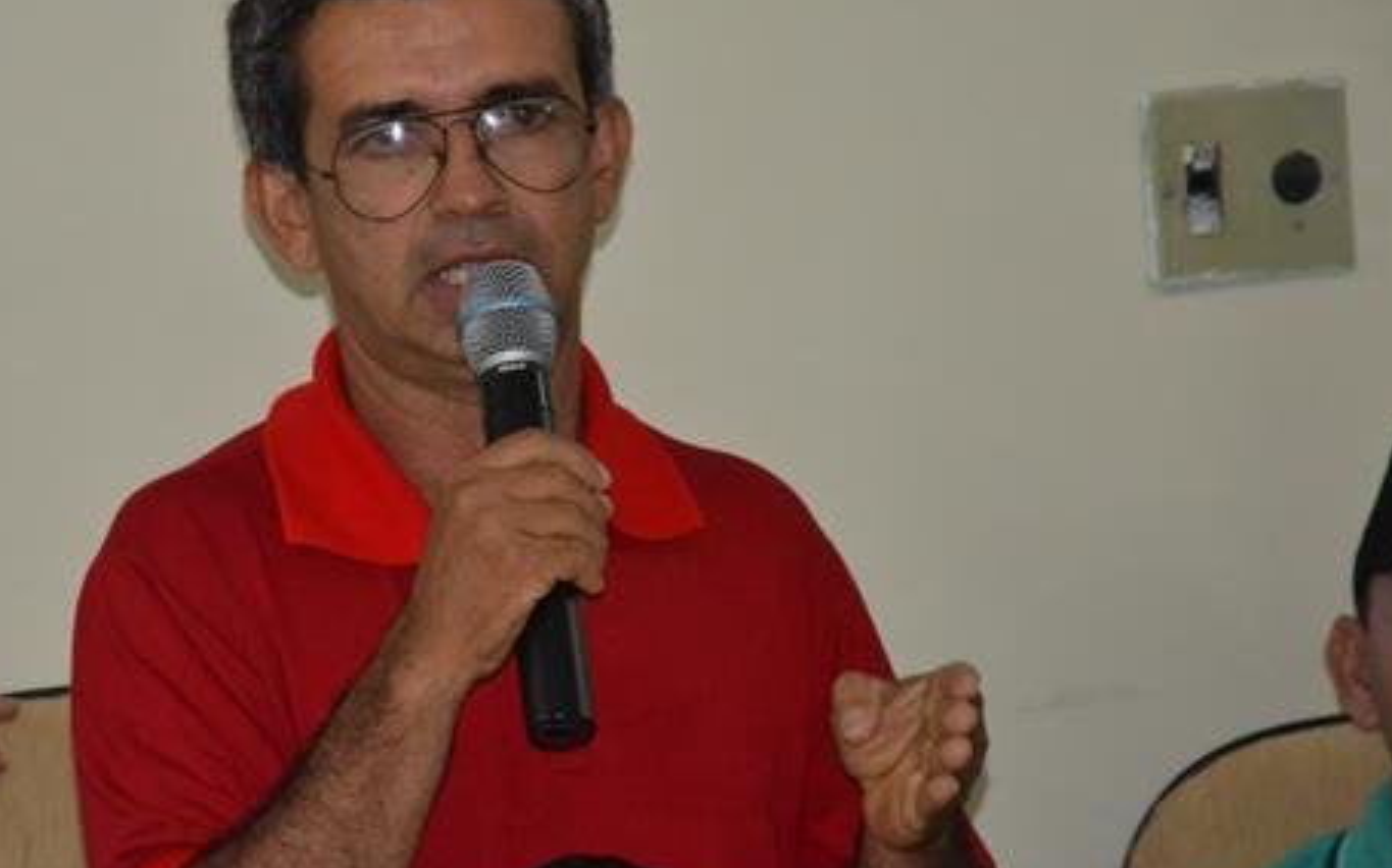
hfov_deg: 9.9
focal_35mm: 211
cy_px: 426
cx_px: 453
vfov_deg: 6.2
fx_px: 8002
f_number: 5.6
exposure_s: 1/60
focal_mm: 98
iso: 3200
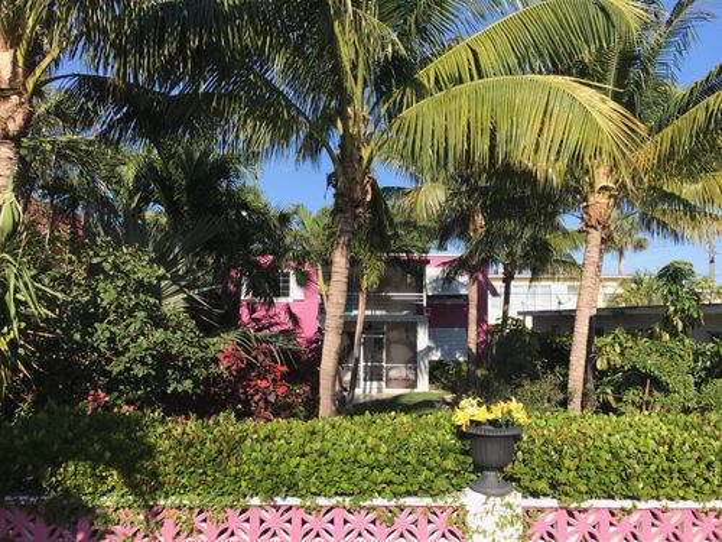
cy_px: 271
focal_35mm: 28
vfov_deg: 49.7
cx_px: 361
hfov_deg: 63.4
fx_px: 584
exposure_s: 1/1473
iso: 20
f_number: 1.8
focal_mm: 3.99
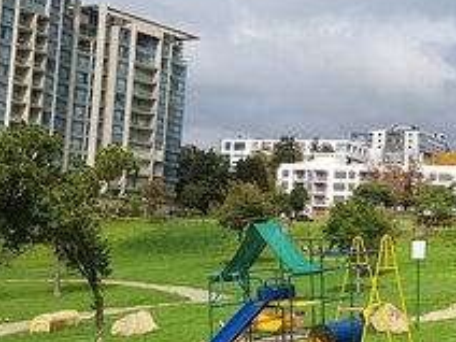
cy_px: 153
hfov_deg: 37.0
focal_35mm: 49
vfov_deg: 29.7
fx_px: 645
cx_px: 389
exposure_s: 1/2768
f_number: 1.7
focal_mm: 4.2
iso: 50
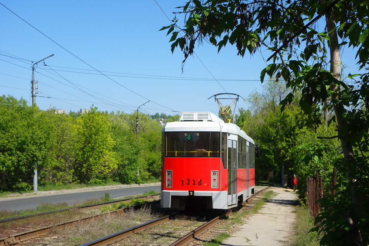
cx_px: 184
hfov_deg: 31.9
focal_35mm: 63
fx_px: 646
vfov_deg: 21.6
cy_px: 121
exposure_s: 1/500
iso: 125
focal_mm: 23.01
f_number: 6.3
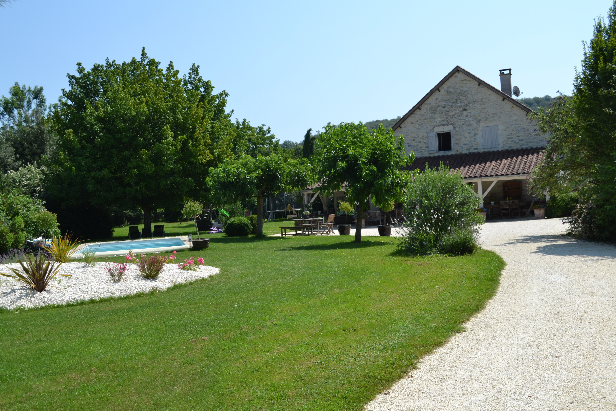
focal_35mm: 36
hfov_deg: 53.1
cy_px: 206
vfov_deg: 36.9
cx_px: 308
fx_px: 616
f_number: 8
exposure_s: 1/250
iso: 100
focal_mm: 24
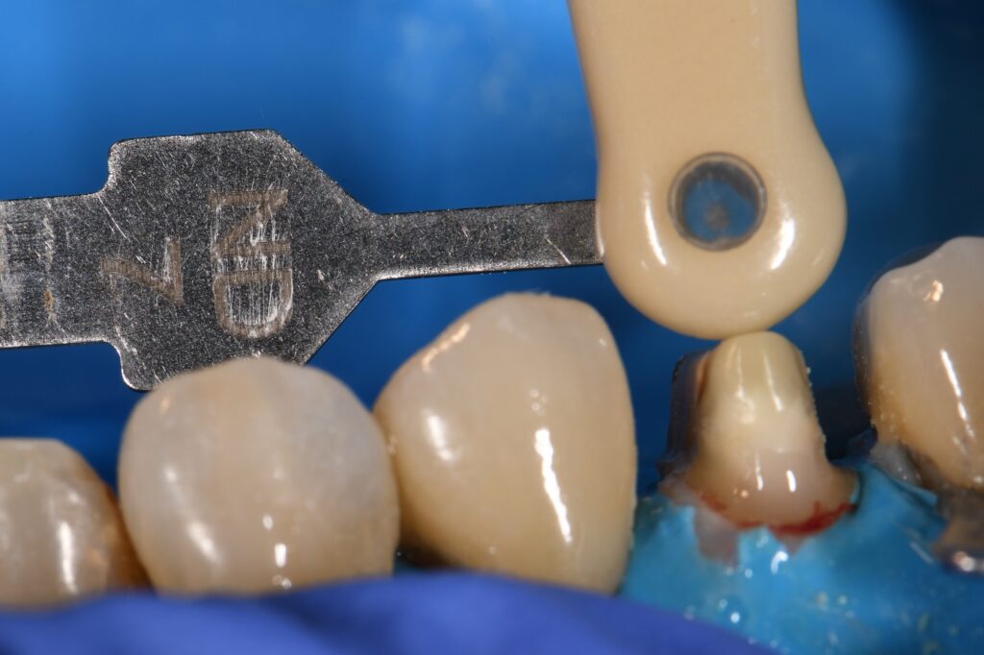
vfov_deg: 8.7
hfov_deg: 13.1
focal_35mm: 157
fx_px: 4290
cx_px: 492
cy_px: 328
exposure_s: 1/160
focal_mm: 105
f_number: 32
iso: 200
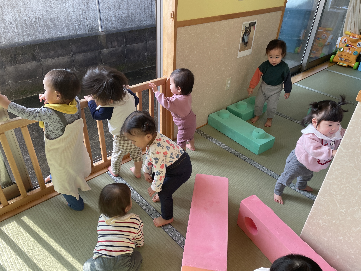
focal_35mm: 26
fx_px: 271
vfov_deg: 53.1
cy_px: 136
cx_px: 180
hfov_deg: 67.3
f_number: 1.6
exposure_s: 1/124
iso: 32
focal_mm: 4.2
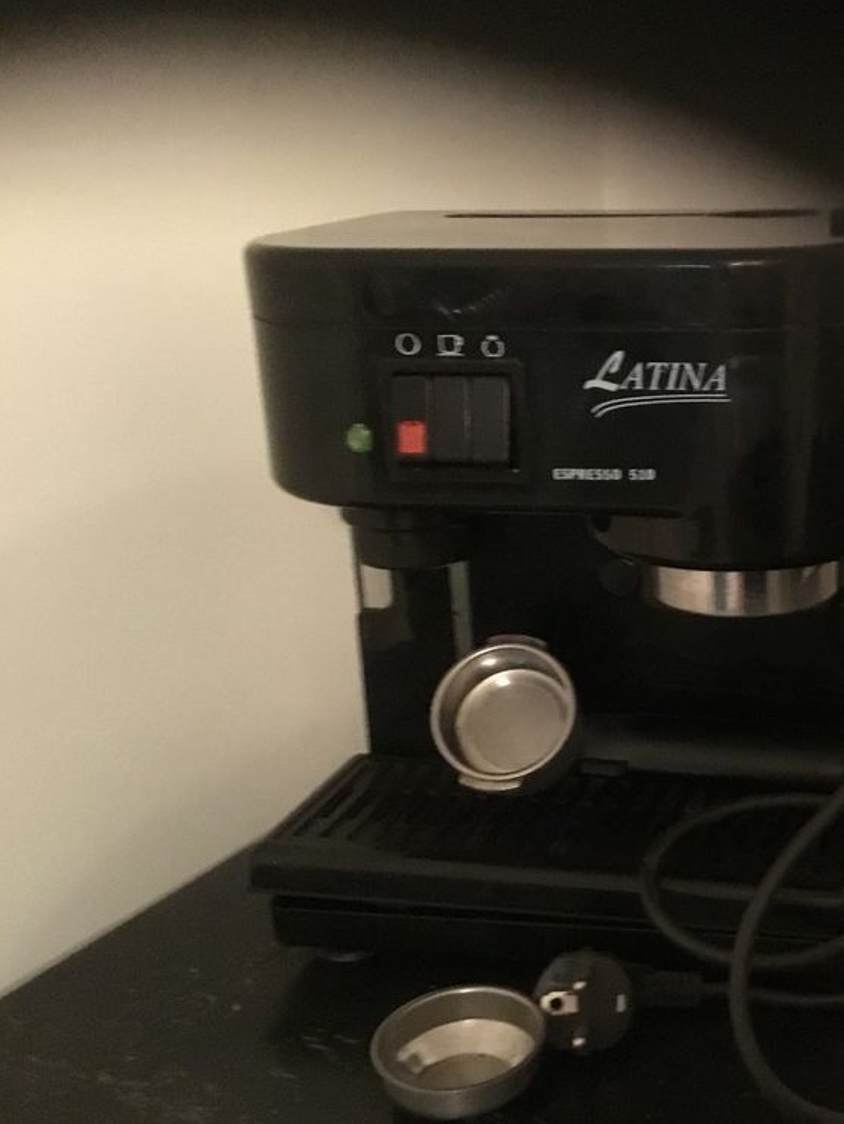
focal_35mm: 42
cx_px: 748
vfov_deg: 44.8
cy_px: 564
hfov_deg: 32.8
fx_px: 1365
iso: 640
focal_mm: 3.3
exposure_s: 1/17
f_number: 2.4
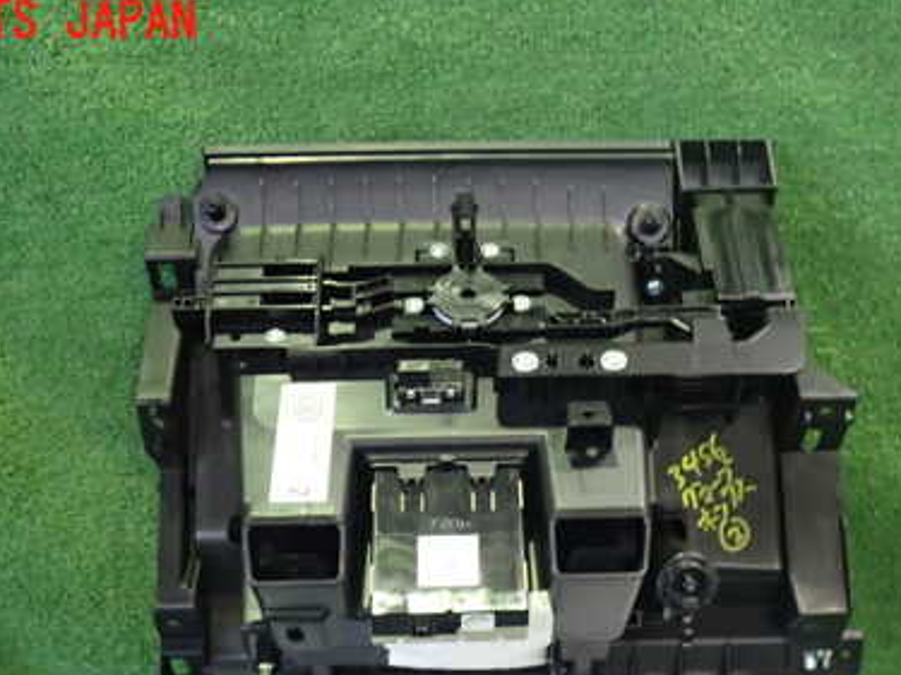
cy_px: 533
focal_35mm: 48
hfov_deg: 39.6
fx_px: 1249
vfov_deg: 29.6
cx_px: 481
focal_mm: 5.4
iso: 640
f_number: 2.3
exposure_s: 1/30
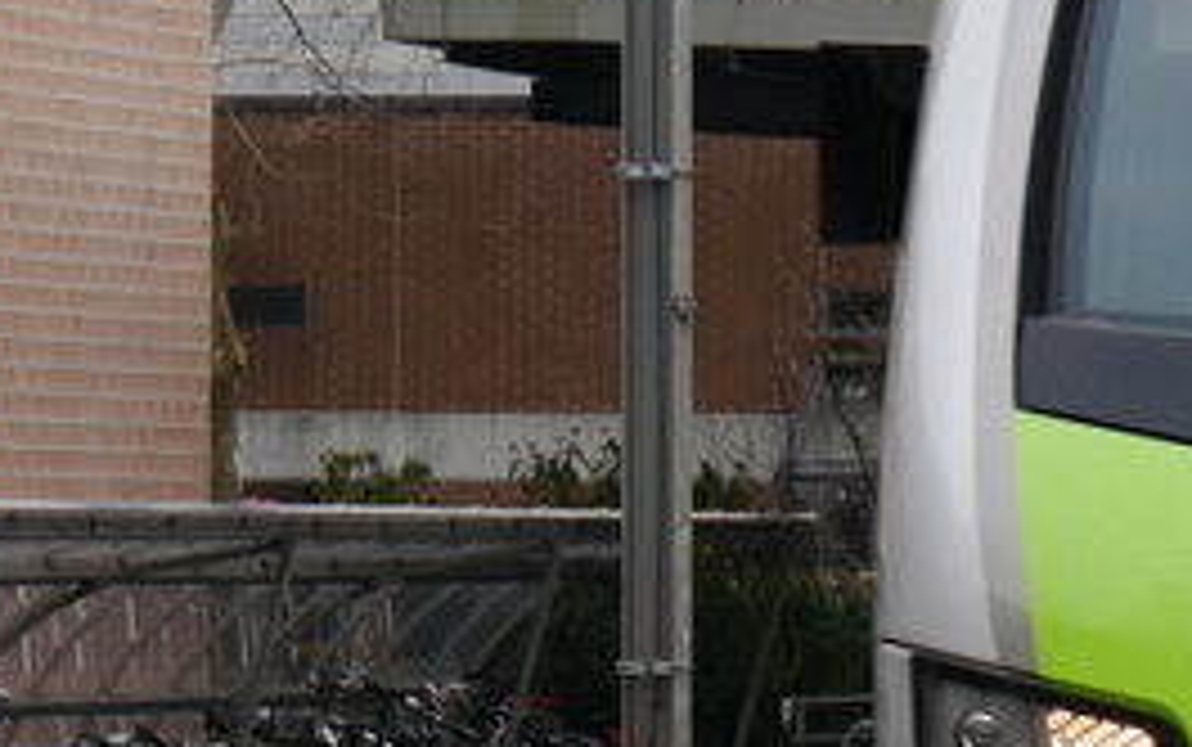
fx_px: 11702
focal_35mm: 360
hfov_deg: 5.8
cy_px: 396
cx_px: 1543
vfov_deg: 3.7
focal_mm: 45
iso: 160
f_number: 5
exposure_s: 1/250
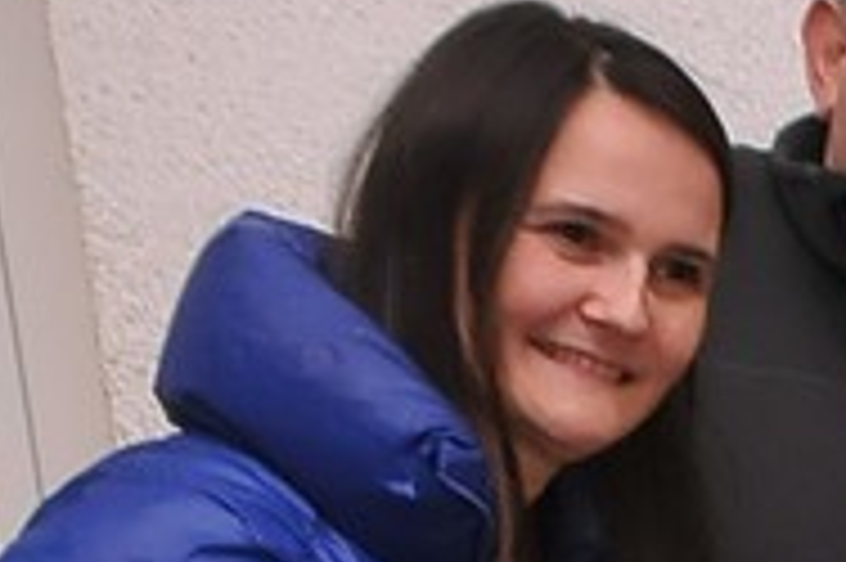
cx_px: 2133
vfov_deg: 8.6
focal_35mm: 147
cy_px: 1245
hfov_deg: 11.3
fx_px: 3451
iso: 800
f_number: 7.1
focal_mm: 18
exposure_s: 1/60
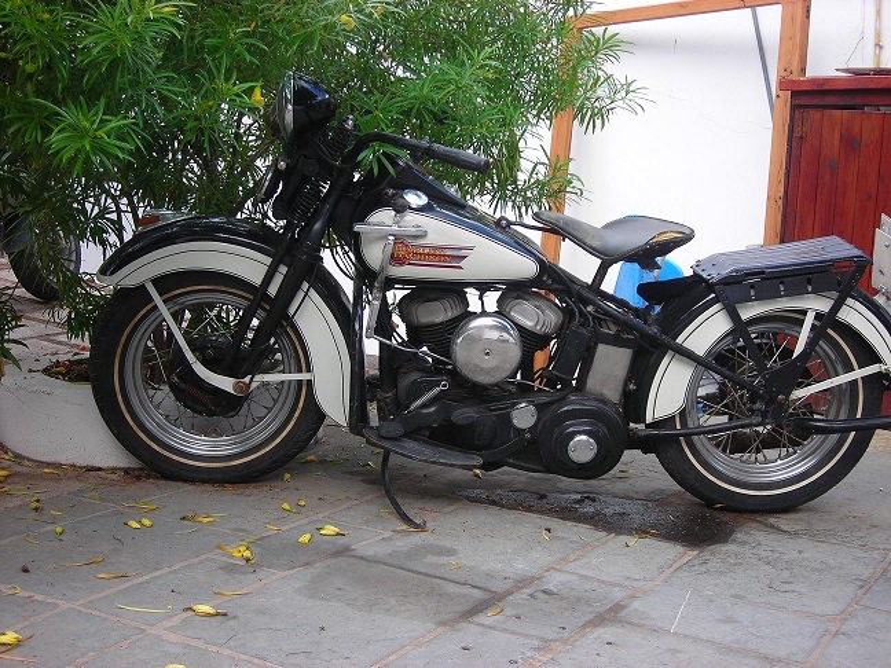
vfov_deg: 26.6
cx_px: 446
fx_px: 1416
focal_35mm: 55
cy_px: 334
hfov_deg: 34.9
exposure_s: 1/89.8
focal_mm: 9.1
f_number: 3.6
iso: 50
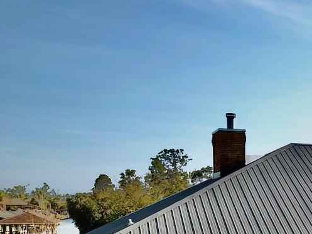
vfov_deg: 20.8
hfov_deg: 25.4
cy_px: 260
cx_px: 392
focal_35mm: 67
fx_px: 604
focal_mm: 4.73
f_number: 2.2
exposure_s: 1/791
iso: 100
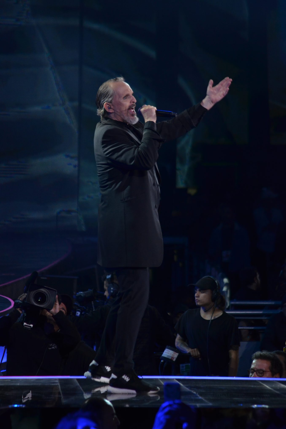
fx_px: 3599
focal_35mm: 302
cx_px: 143
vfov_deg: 6.8
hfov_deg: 4.6
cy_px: 213
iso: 1000
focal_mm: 200
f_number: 5.6
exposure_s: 1/125
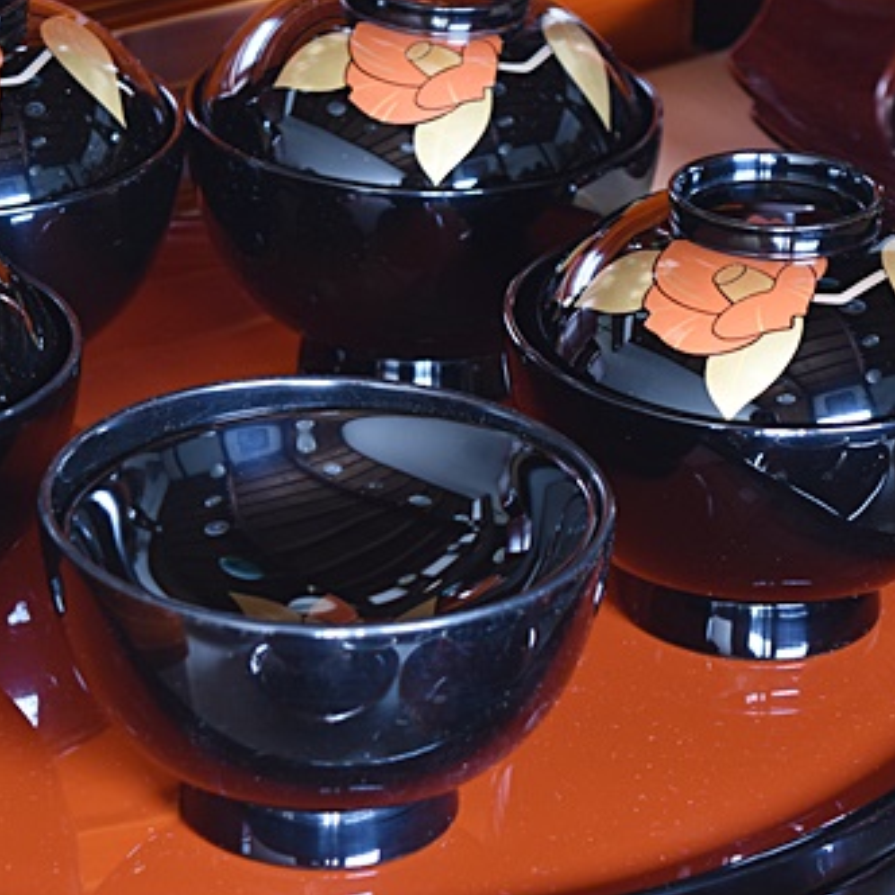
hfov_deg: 10.3
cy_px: 430
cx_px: 232
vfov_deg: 10.3
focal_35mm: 169
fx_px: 4944
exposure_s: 1/1.3
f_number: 5.6
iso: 400
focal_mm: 55
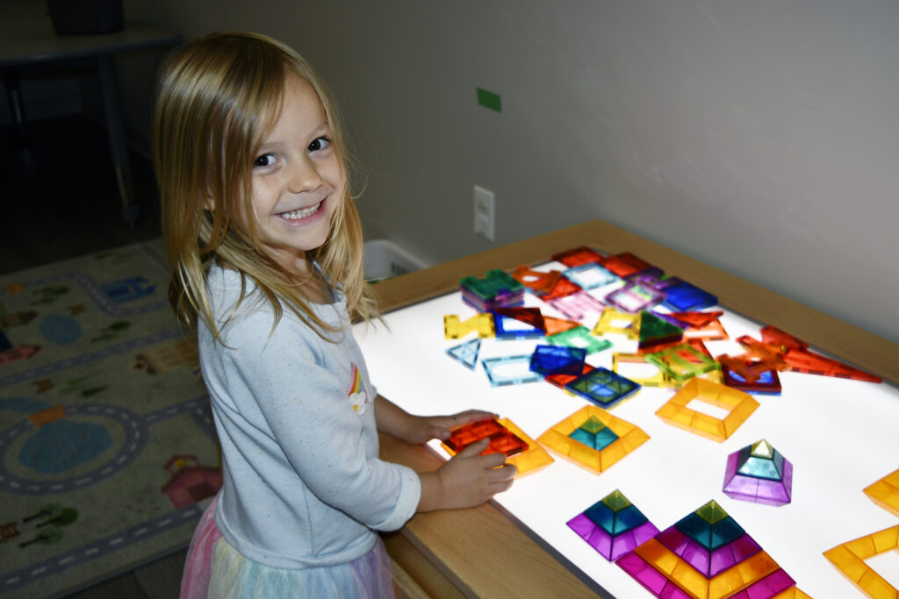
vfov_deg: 34.2
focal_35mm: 39
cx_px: 450
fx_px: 974
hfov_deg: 49.5
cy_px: 300
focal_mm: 26
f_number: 4
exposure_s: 1/250
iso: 140
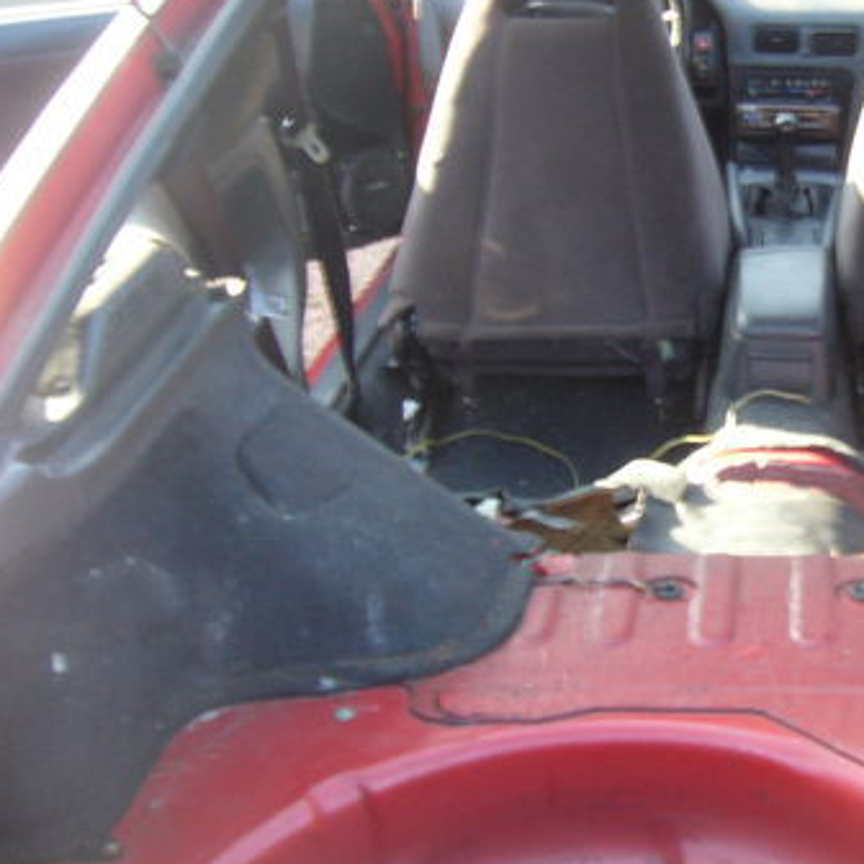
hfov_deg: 28.0
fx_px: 1666
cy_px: 334
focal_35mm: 59
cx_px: 769
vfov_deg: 29.0
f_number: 2.8
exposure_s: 1/10
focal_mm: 5.8
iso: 200
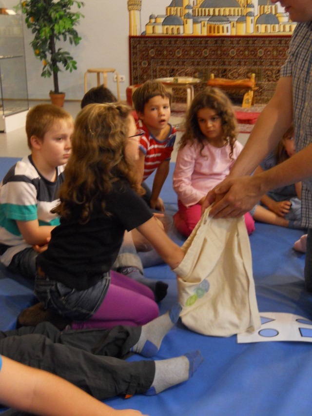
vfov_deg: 41.2
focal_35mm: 46
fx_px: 553
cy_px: 208
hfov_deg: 31.5
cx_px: 156
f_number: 3.4
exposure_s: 1/13
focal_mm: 8.3
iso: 400
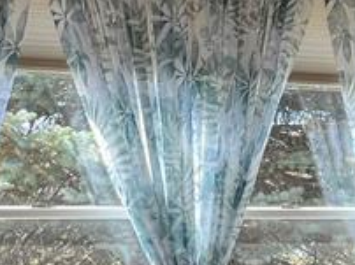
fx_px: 1352
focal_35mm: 132
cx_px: 404
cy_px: 476
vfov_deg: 10.5
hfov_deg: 14.6
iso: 32
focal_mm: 5.1
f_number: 1.6
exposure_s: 1/130
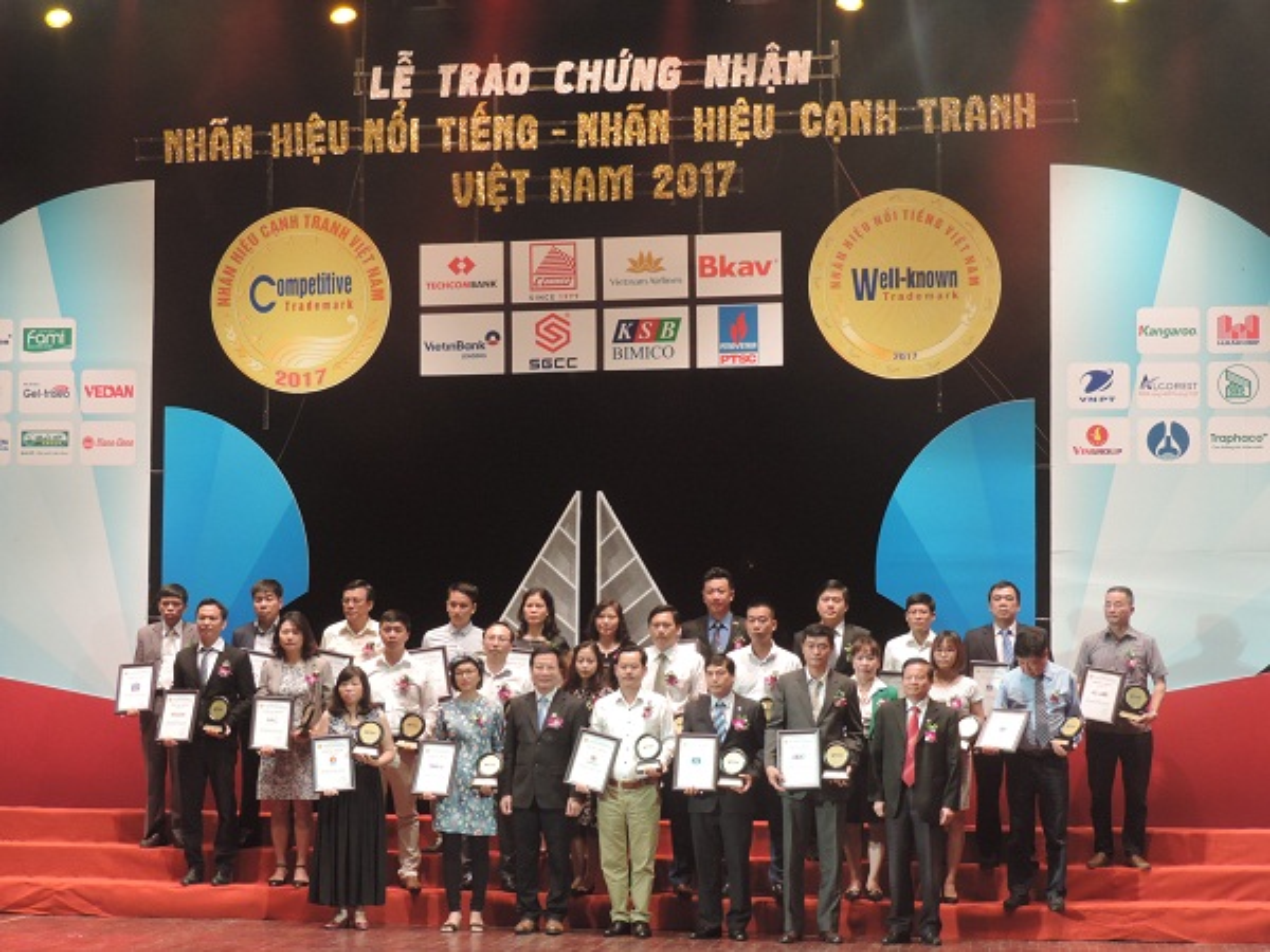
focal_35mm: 75
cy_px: 476
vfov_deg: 19.6
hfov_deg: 26.0
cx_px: 635
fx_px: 2752
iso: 400
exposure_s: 1/30
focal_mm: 13.3
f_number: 3.9
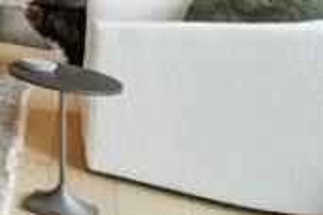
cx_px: -574
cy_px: -170
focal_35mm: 72
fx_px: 646
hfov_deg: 12.6
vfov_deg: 16.1
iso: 400
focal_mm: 12
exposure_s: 1/100
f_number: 7.1
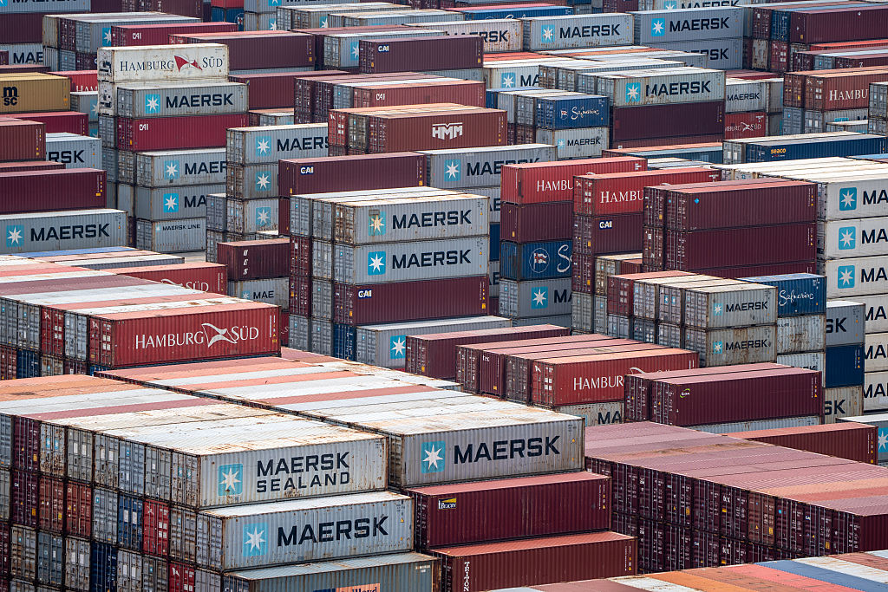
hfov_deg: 7.2
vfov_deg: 4.8
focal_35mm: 288
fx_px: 7105
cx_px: 444
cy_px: 296
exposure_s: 1/800
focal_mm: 288
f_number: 5.6
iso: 100
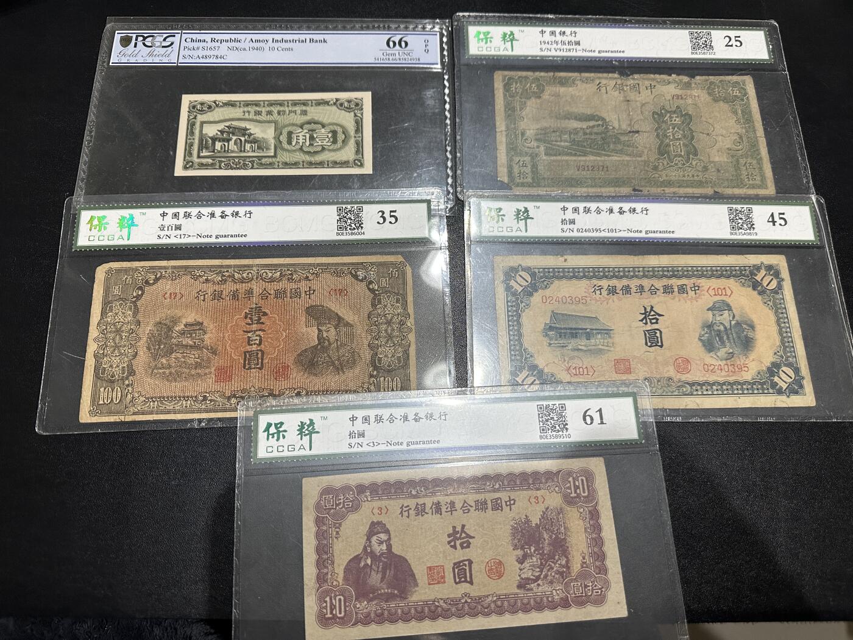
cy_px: 320
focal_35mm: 24
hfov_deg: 71.6
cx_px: 426
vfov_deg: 56.8
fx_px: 591
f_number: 1.78
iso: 200
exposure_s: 1/100
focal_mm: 6.86
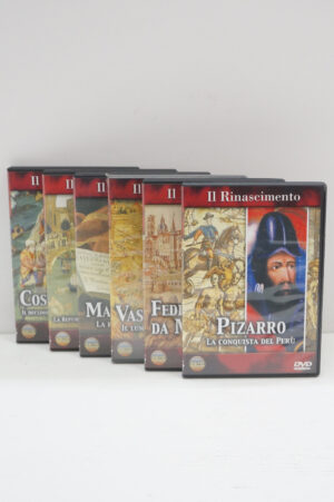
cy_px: 251
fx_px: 481
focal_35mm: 34
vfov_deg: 55.1
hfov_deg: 38.3
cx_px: 167
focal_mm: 23
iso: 1000
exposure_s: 1/60
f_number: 4.5
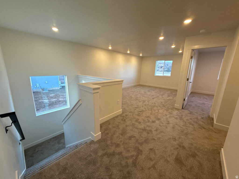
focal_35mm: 14
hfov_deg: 102.1
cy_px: 90
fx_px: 97
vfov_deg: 85.7
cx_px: 120
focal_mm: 2.22
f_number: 2.2
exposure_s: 1/120
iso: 125
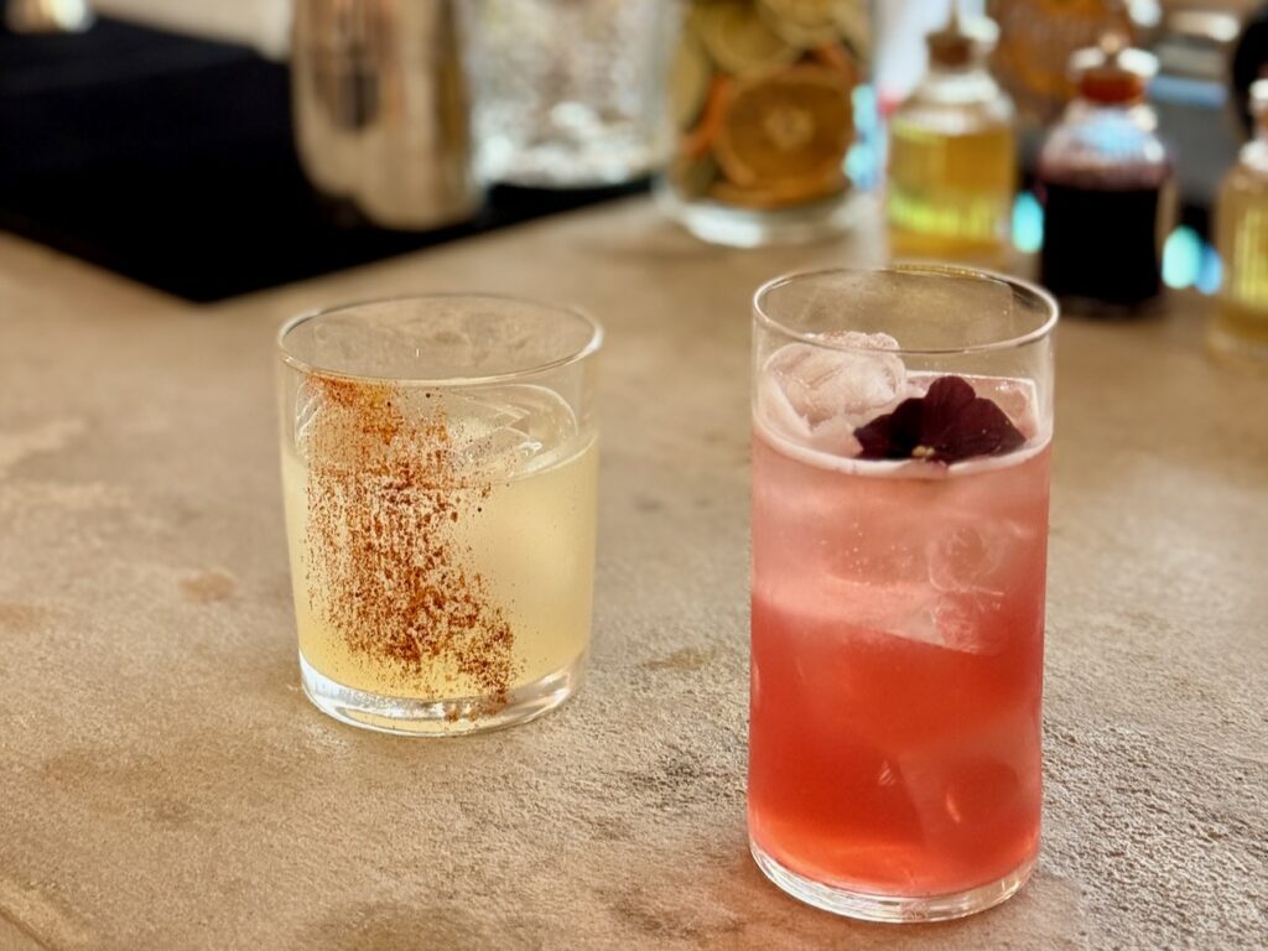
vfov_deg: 30.3
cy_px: 476
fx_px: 1758
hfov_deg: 39.7
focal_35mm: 48
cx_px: 634
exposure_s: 1/33
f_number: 1.78
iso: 320
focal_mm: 6.76
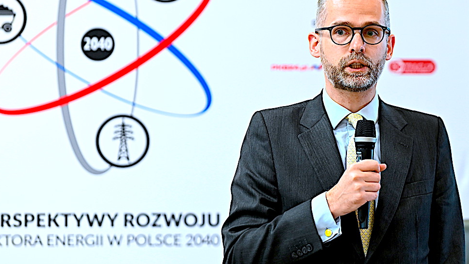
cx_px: 279
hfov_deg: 11.2
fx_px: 2400
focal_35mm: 193
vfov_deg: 6.3
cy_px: 127
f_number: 3.5
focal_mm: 140
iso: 2000
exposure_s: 1/40
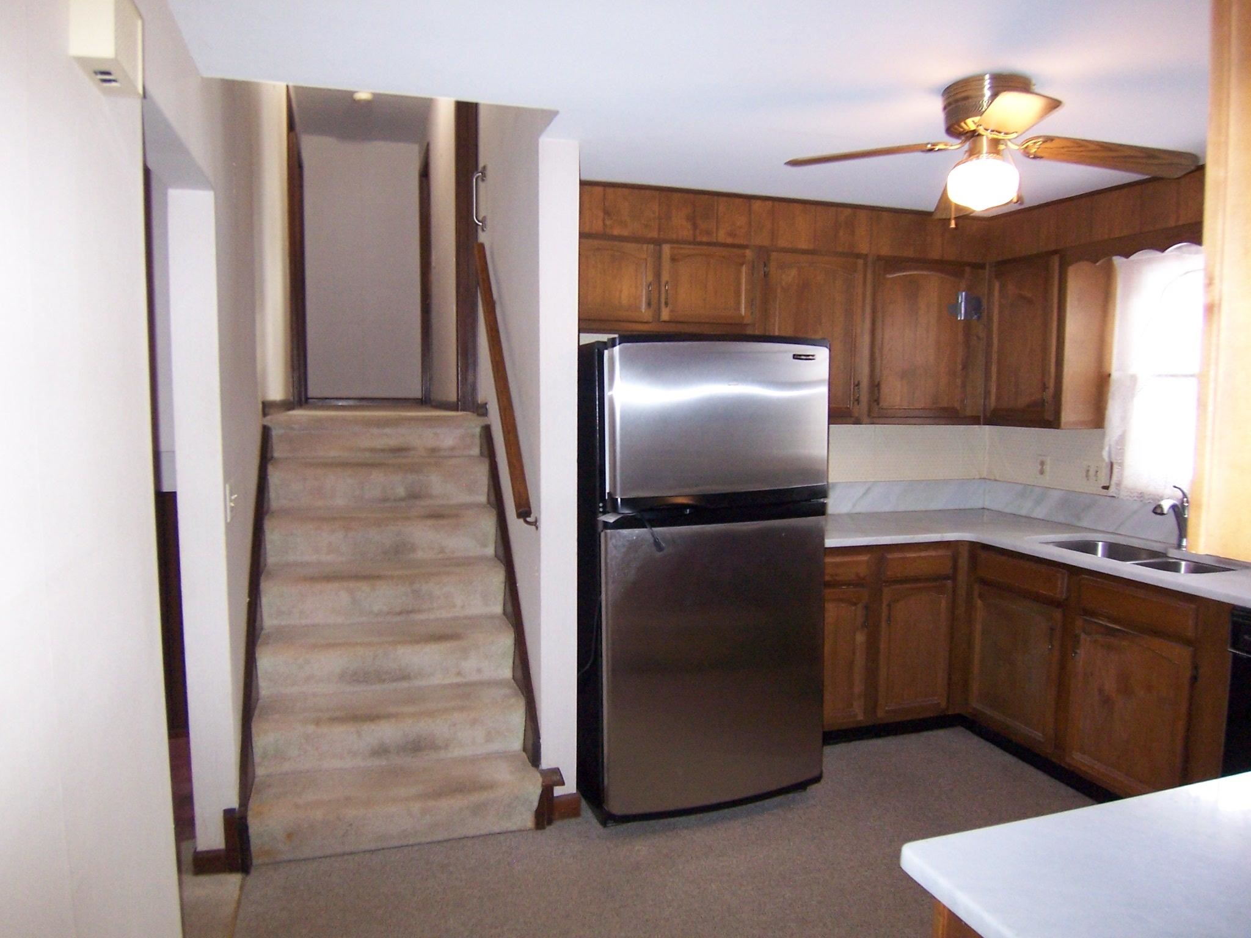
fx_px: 831
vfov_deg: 58.9
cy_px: 469
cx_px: 626
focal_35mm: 23
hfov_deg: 73.9
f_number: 2.8
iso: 200
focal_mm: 3.8
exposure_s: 1/30
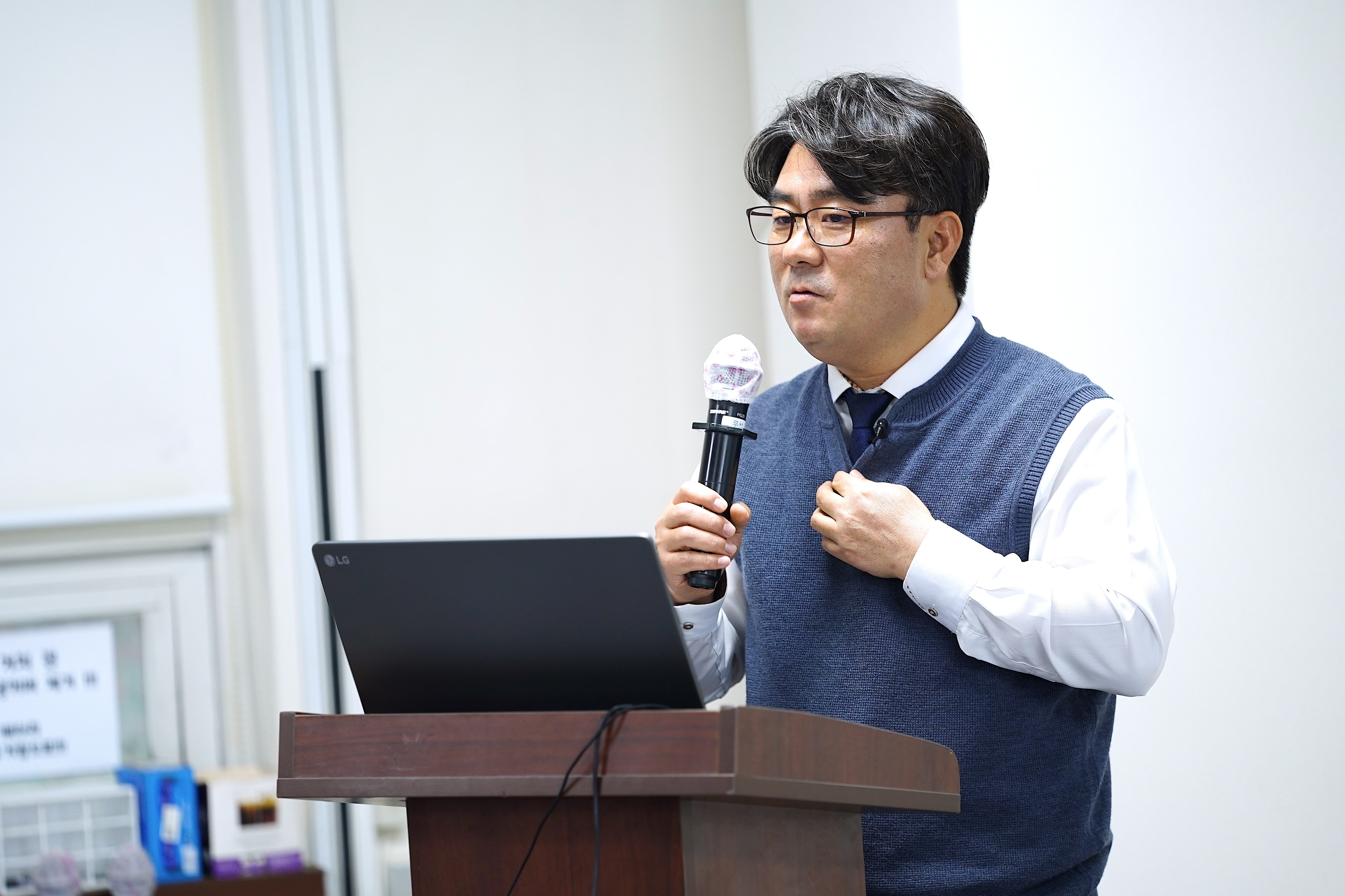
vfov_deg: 8.0
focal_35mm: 171
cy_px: 448
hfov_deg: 12.0
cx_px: 672
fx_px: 6388
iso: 640
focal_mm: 171
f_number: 2.8
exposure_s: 1/60
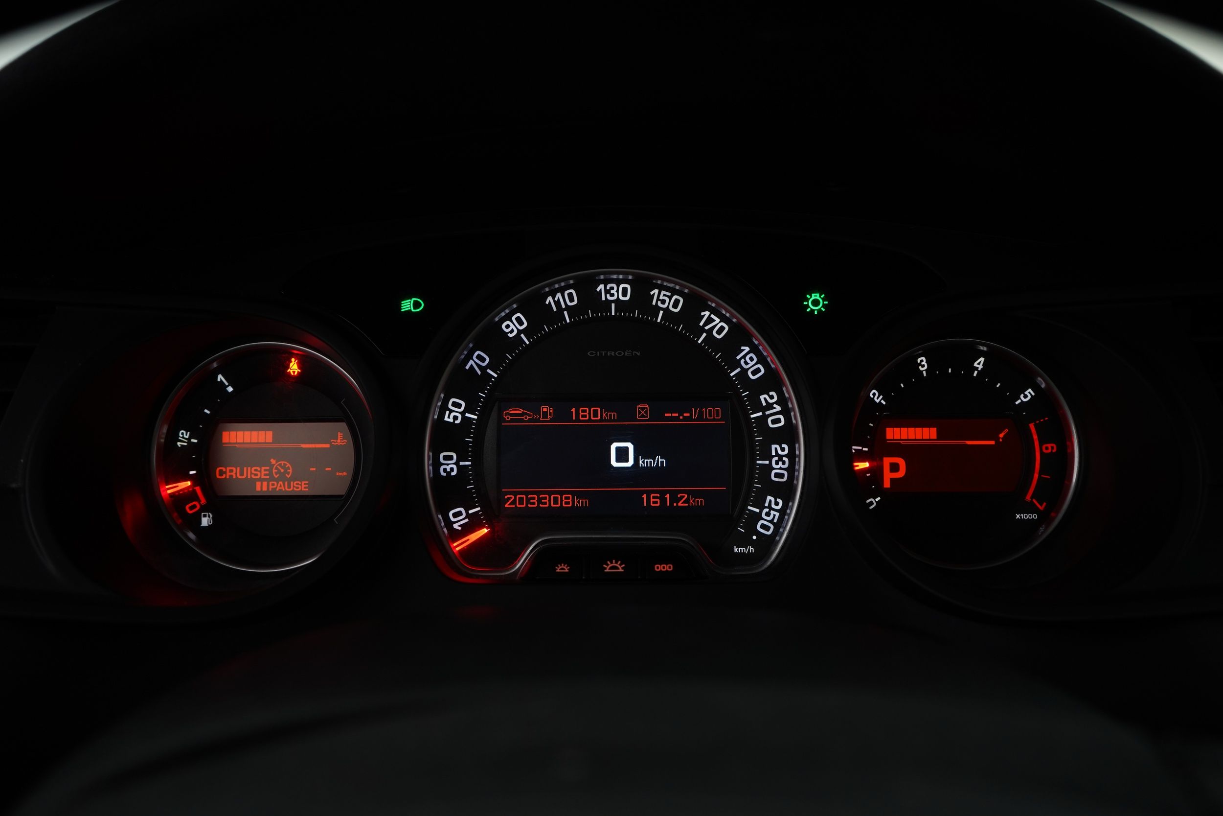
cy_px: 408
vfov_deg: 37.9
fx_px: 1189
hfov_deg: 54.4
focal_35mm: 35
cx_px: 612
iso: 800
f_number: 5.6
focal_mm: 35
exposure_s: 1/13
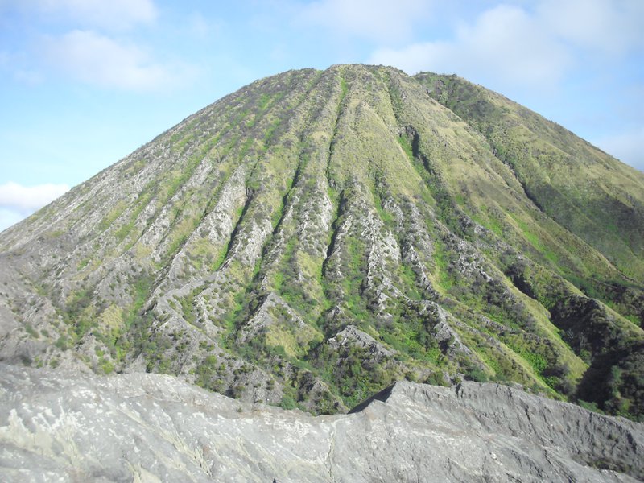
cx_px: 322
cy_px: 242
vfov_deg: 37.7
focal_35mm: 38
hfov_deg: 49.0
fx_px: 707
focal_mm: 6.2
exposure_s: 1/125
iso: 100
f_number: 8
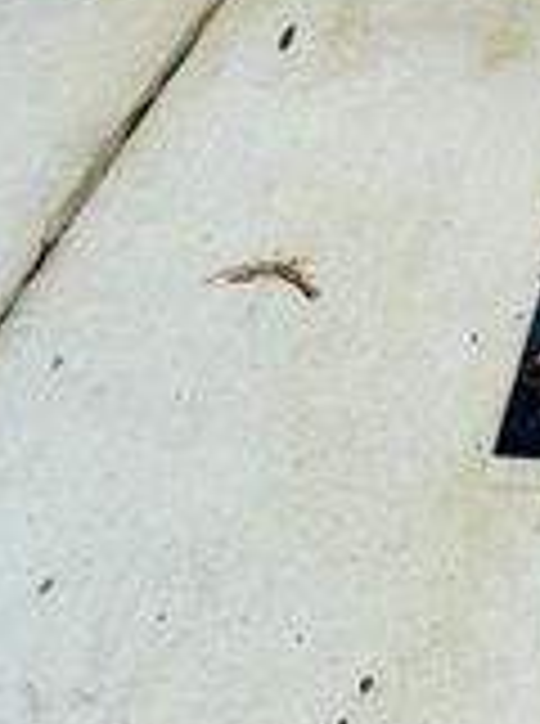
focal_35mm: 54
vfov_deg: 19.4
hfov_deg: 21.4
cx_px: 864
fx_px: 1128
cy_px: -726
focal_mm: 1.57
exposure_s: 1/99
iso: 32
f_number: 1.8
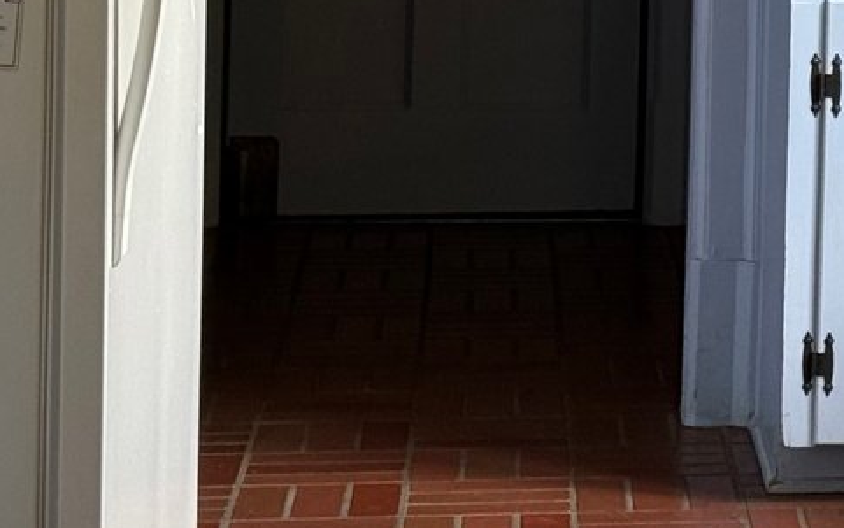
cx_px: 1227
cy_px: -332
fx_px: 3682
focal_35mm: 160
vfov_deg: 8.0
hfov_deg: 12.5
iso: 100
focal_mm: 6.76
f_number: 1.78
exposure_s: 1/90
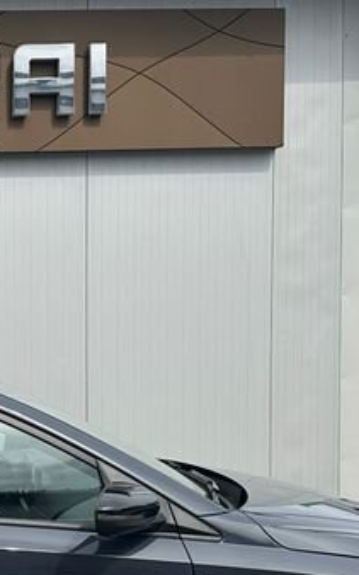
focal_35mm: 77
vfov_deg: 26.6
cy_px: 408
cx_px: -131
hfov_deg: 15.9
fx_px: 1206
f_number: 1.78
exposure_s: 1/3472
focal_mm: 6.86
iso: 80
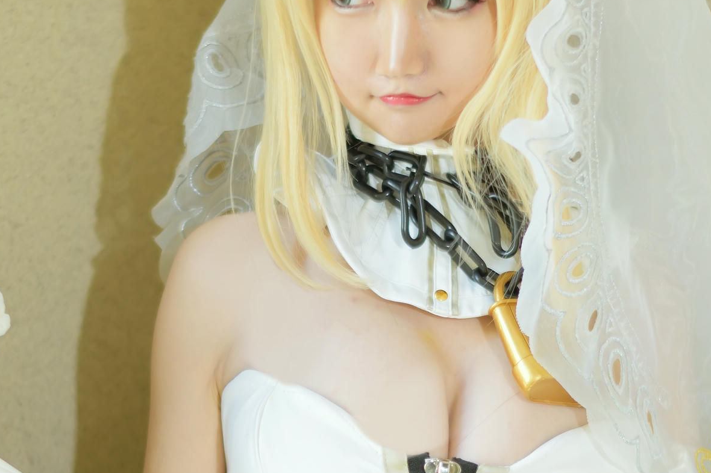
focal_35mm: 181
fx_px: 3574
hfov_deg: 11.4
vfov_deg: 7.5
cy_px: 607
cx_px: 328
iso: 200
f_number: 1.4
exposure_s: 1/500
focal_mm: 58
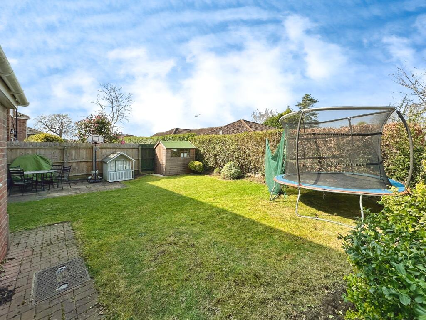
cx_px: 213
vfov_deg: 85.7
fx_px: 172
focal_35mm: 14
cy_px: 160
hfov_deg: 102.0
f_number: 2.2
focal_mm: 2.22
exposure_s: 1/1383
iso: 40
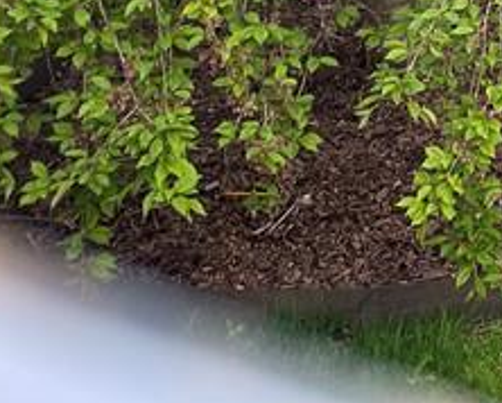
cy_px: -423
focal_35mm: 117
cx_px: 769
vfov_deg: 11.7
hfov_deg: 15.1
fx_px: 1740
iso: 32
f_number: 1.6
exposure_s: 1/307
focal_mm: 4.2
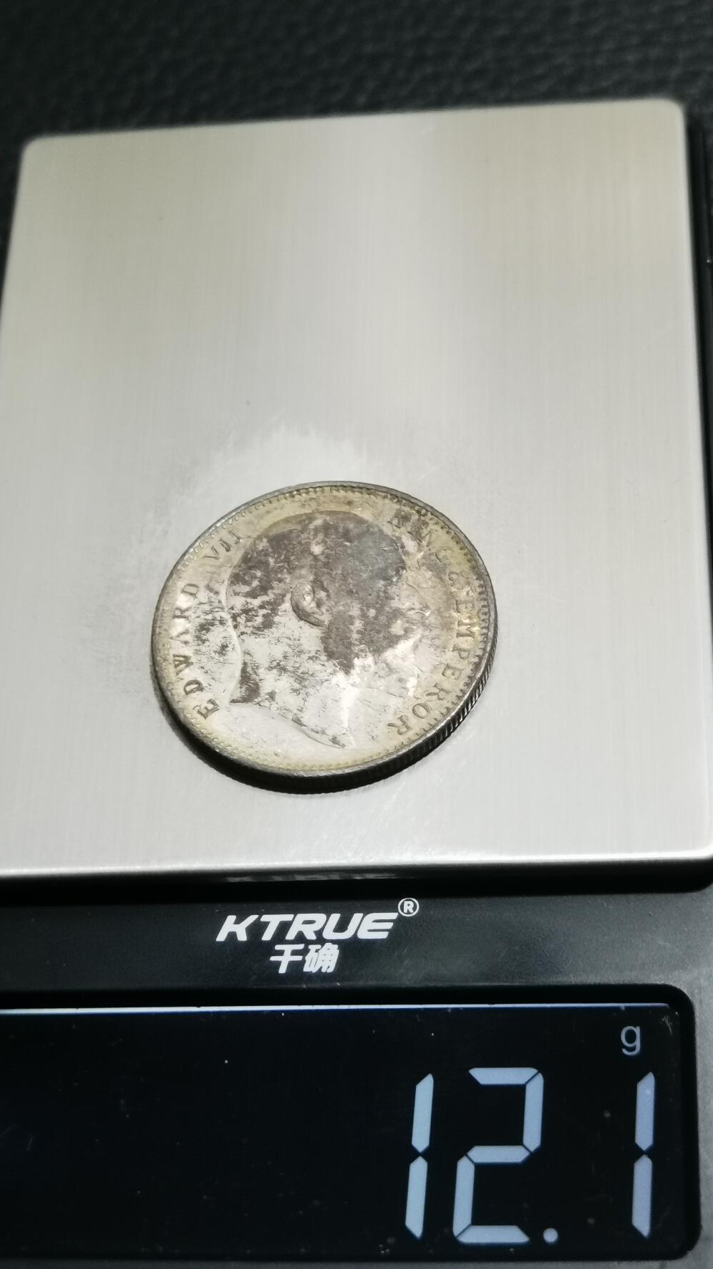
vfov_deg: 33.8
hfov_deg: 19.4
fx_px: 2084
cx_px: 362
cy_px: 633
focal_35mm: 62
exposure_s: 1/100
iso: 160
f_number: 1.9
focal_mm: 6.67
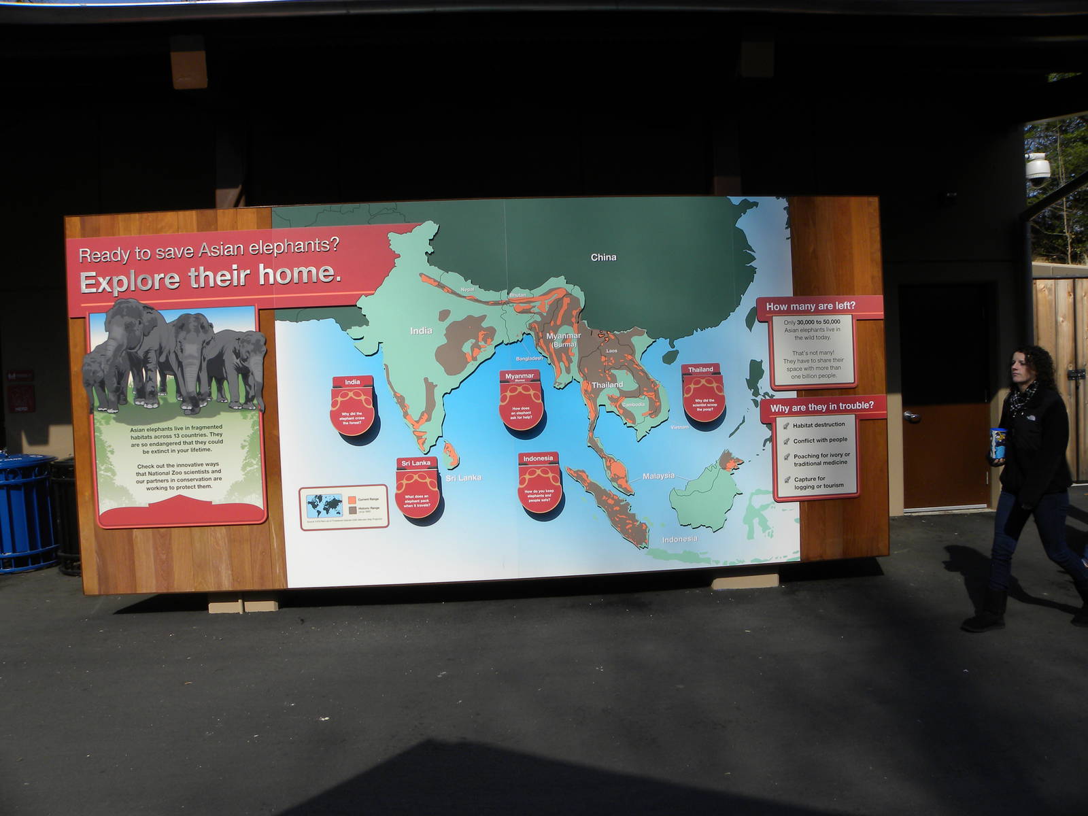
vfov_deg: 53.1
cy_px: 408
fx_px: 817
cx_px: 544
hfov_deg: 67.3
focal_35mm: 26
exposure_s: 1/432
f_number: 5.6
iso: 64
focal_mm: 4.6
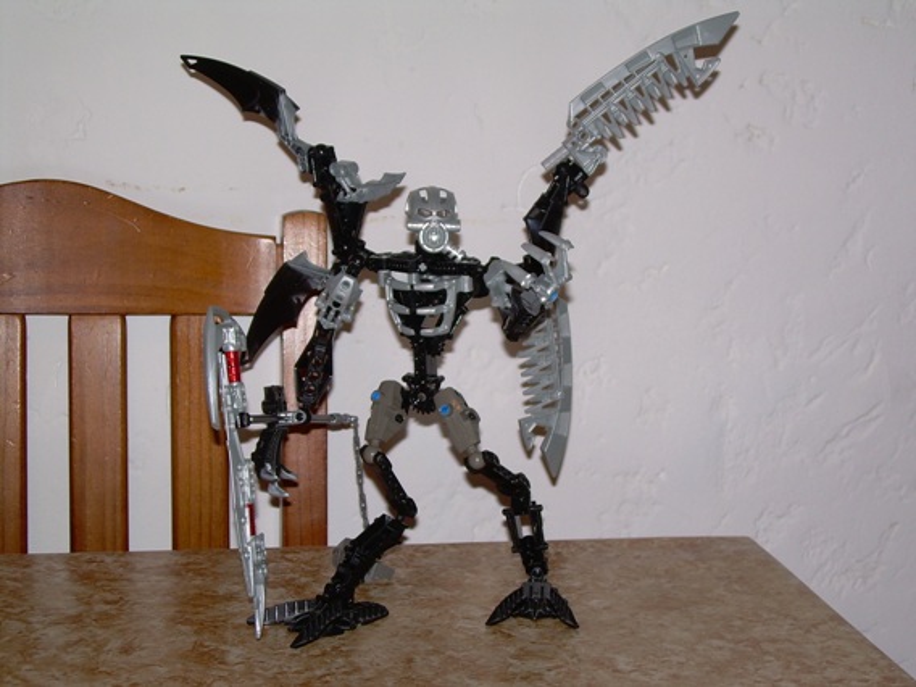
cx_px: 458
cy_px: 344
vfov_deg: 21.3
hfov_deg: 28.2
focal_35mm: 69
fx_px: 1826
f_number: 3.7
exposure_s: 1/60
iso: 50
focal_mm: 11.8
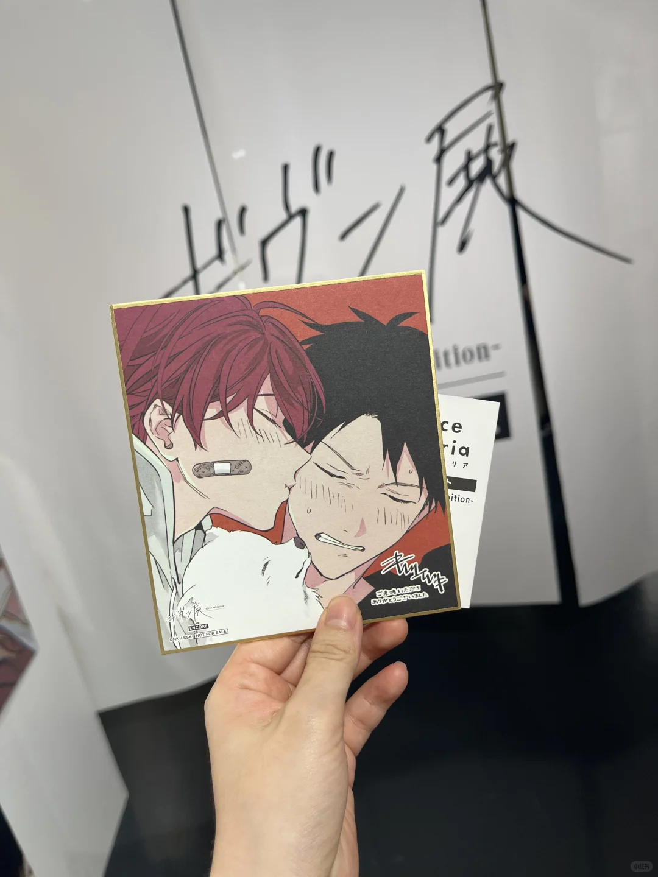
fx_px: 659
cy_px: 438
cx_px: 329
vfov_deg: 67.3
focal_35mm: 26
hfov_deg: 53.1
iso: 50
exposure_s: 1/100
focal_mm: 5.1
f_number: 1.6
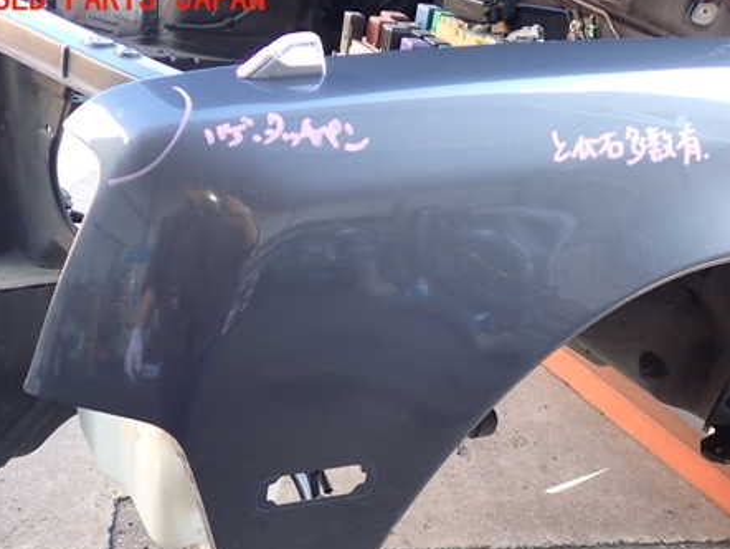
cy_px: 351
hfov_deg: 48.4
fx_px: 802
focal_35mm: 38
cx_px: 461
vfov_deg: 37.5
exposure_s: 1/60
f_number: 2.2
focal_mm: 5.05
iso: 125
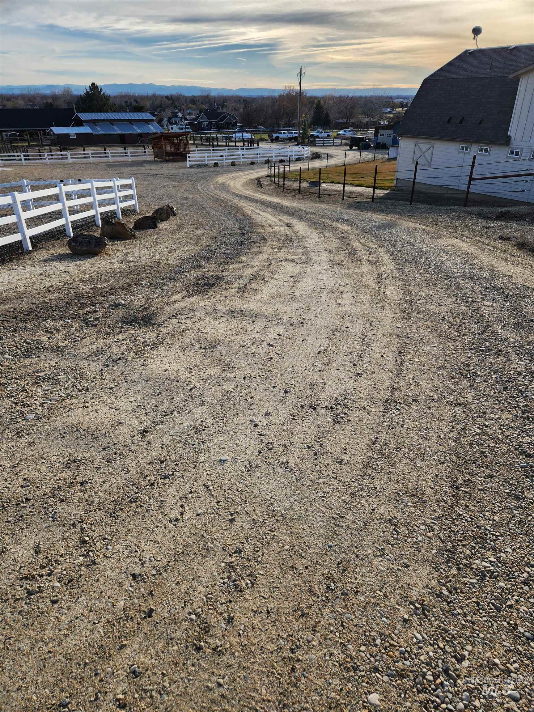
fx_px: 473
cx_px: 267
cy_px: 356
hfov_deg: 58.9
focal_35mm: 23
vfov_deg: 73.9
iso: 20
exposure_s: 1/1461
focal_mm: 5.4
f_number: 1.8
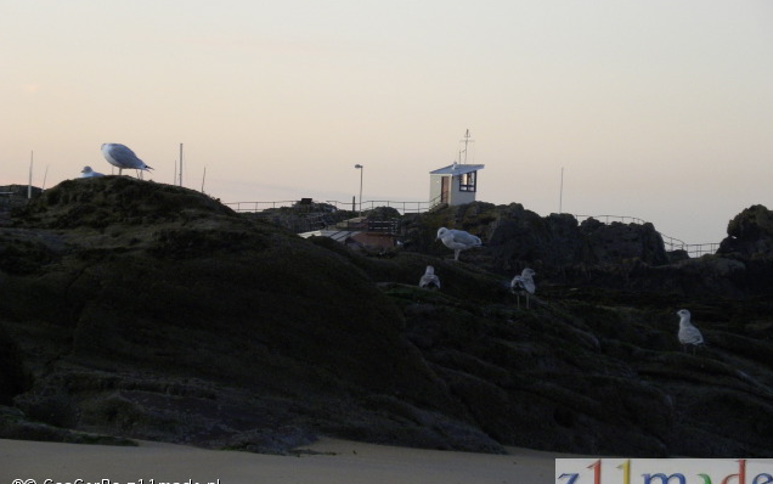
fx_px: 4763
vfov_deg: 5.8
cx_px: 388
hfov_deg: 9.3
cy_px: 210
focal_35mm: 226
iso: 337
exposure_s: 1/77.5
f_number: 4.5
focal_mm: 37.7
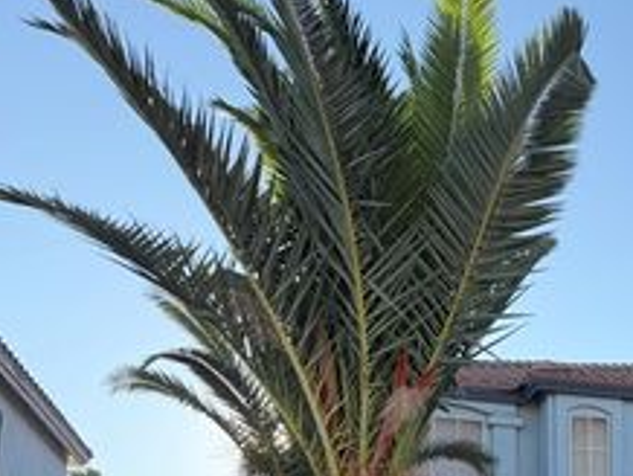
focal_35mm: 55
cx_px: 677
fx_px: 1007
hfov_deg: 31.4
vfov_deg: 24.9
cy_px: 512
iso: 80
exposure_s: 1/2445
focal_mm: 6.76
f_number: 1.78
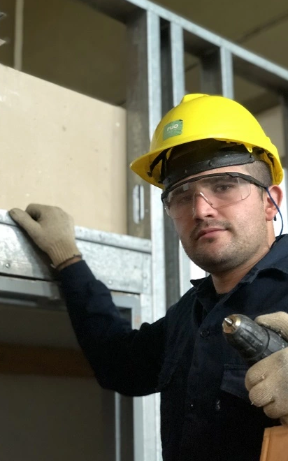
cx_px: 166
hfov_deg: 21.3
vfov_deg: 33.5
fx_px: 767
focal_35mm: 61
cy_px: 229
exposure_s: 1/33
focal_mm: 6.6
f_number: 2.8
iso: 500
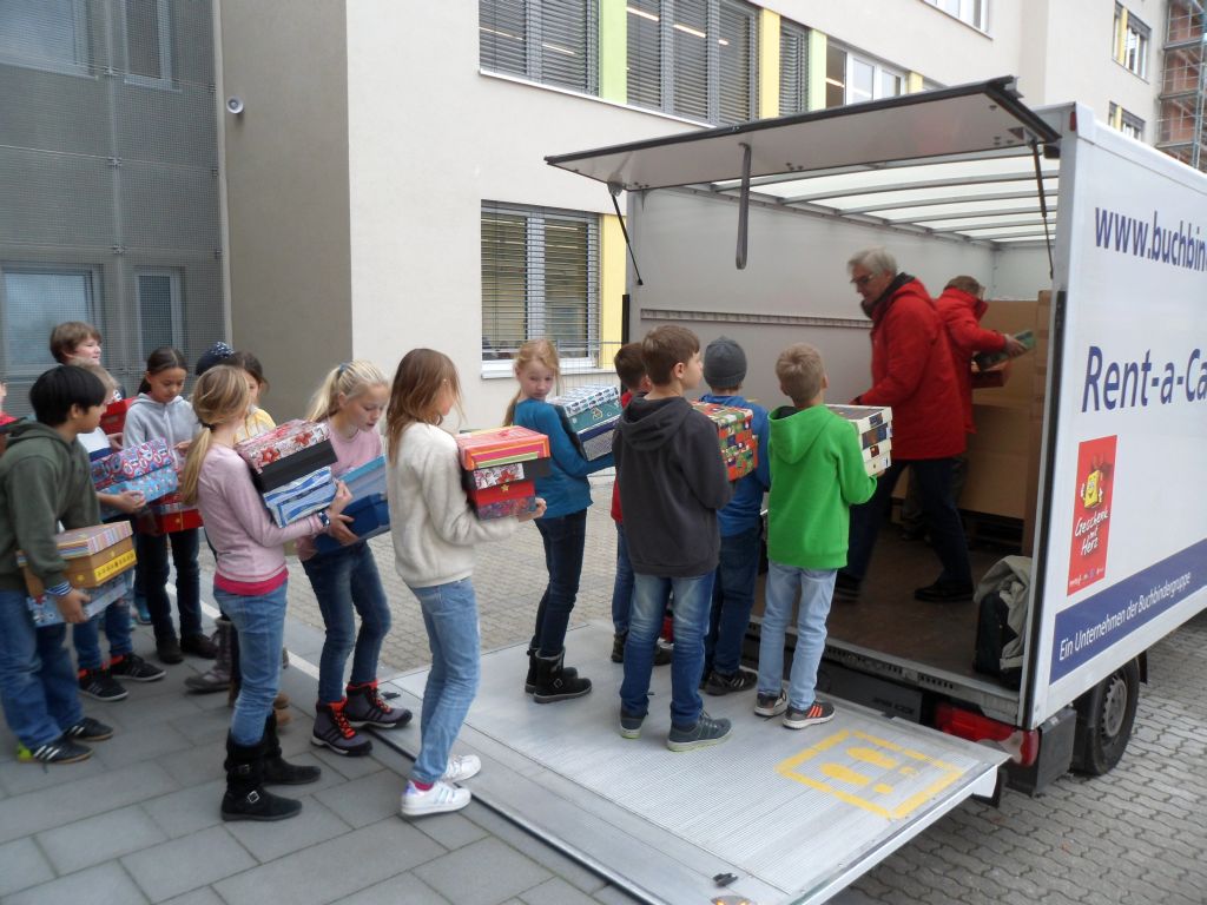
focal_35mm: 26
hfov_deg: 67.3
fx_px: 907
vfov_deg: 53.1
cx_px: 604
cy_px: 452
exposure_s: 1/60
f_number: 3.3
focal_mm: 4.9
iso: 80
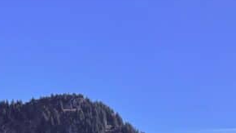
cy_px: 308
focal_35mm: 100
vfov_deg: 10.6
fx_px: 626
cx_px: 200
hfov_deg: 21.0
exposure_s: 1/1799
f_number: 1.6
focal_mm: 5.96
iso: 50
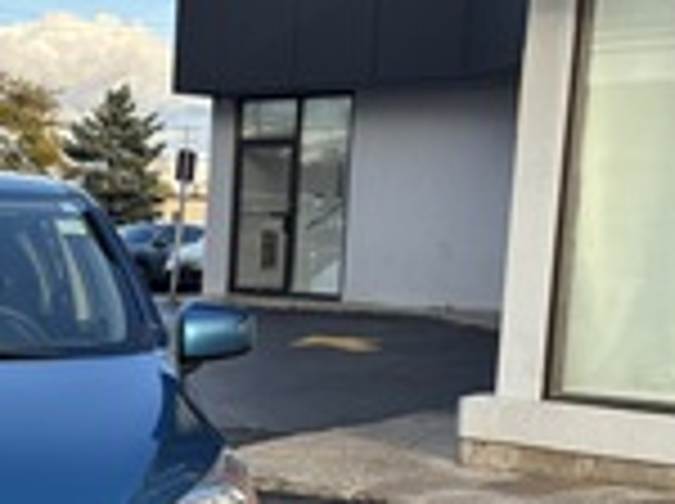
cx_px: -112
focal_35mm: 73
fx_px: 1421
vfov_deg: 19.9
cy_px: 416
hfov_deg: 24.5
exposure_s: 1/1001
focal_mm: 5.96
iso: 64
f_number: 1.6
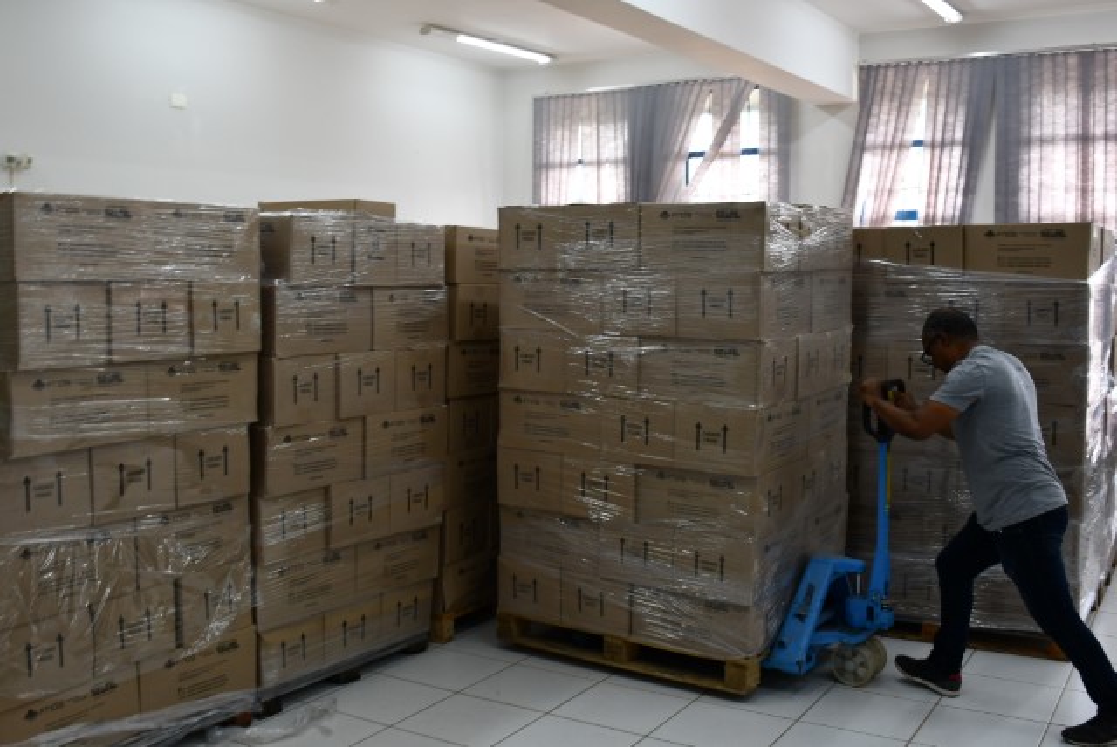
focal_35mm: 36
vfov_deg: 36.9
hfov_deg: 53.1
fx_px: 1118
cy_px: 374
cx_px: 558
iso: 250
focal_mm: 18
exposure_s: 1/50
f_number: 3.5
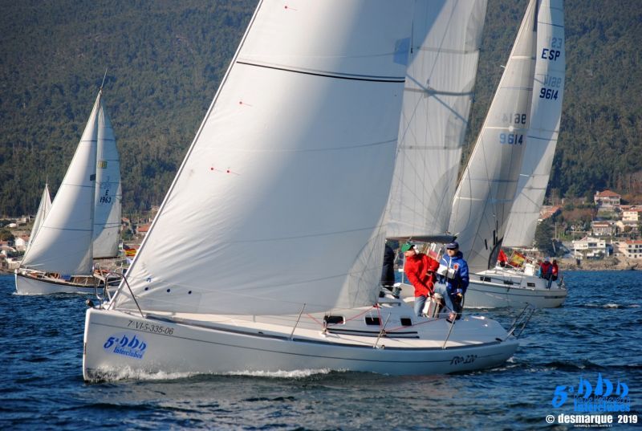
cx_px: 321
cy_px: 216
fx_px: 3351
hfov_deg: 10.9
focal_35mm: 188
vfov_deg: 7.4
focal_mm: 125
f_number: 5.6
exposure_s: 1/500
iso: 100
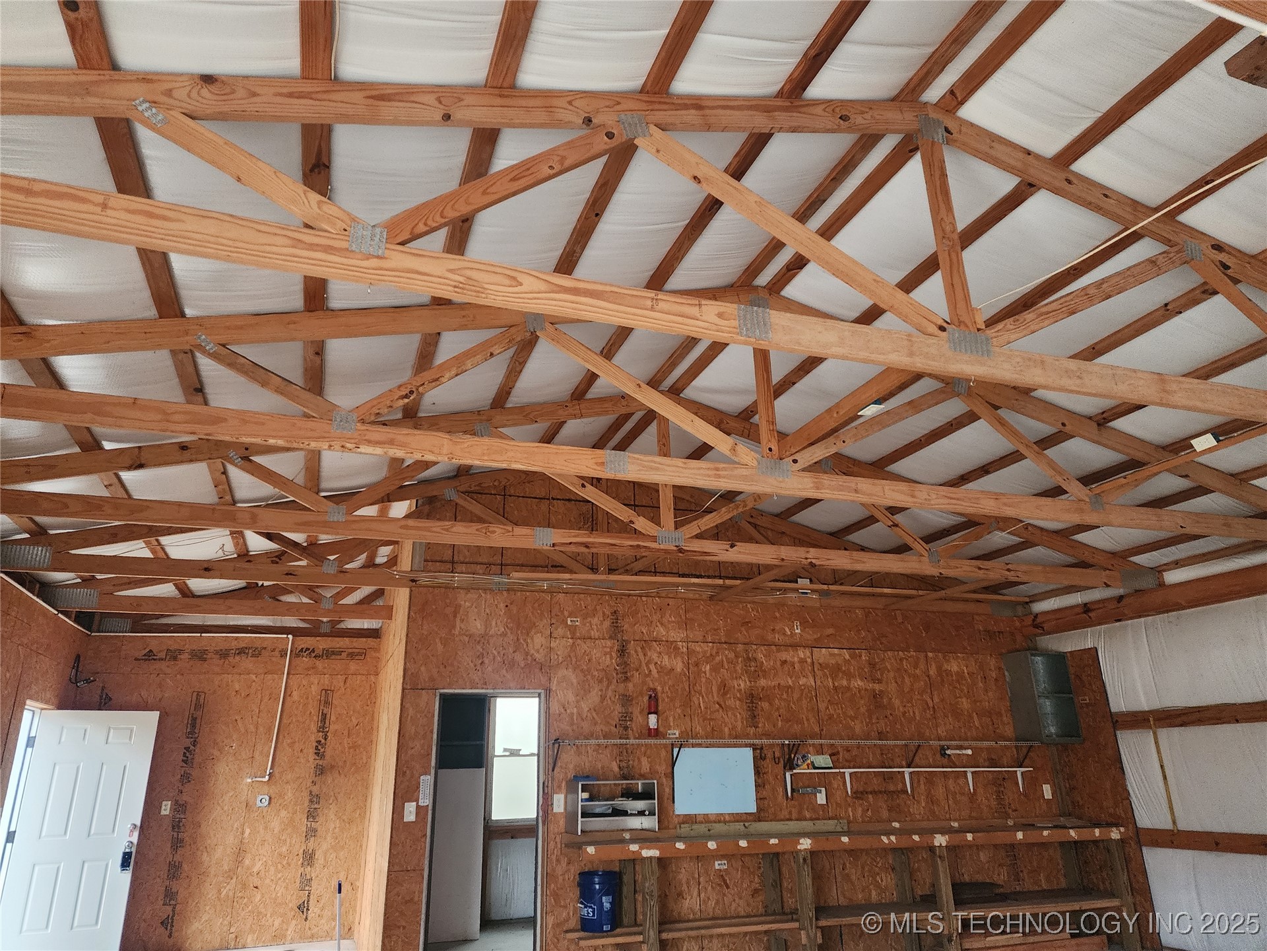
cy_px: 476
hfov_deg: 73.9
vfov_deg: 58.9
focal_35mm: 23
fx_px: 842
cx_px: 634
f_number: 1.8
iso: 640
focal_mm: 6.4
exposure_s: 1/120
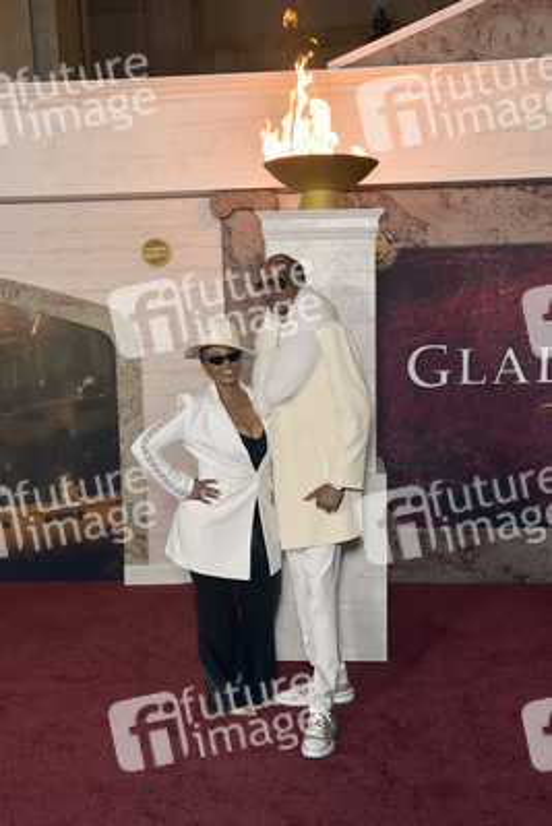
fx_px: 804
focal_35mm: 35
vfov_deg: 54.4
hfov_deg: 37.9
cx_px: 276
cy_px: 413
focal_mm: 35
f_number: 5.6
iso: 1000
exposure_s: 1/250
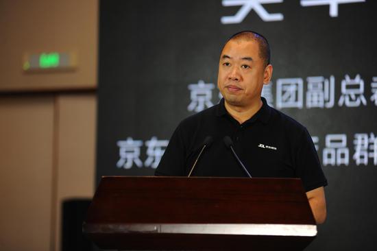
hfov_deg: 15.2
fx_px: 1413
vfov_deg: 10.1
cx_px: 188
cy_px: 126
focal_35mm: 135
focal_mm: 135
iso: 200
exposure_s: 1/160
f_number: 3.2
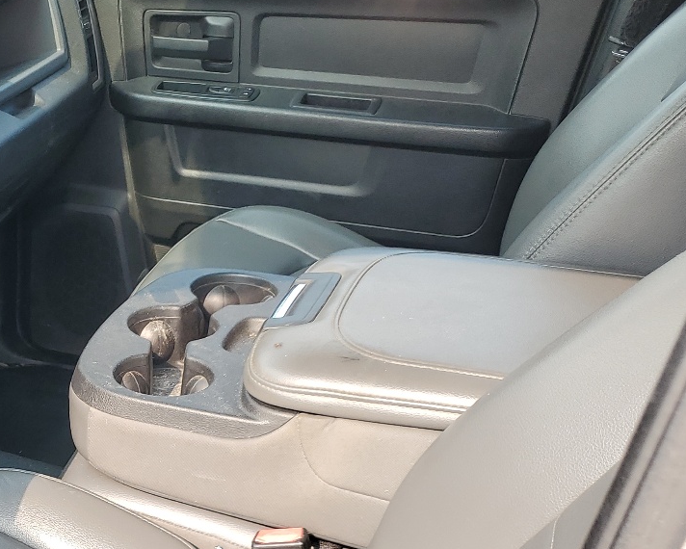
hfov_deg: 30.1
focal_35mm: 57
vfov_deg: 25.9
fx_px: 1158
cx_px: -41
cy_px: 488
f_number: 1.5
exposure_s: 1/357
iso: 50
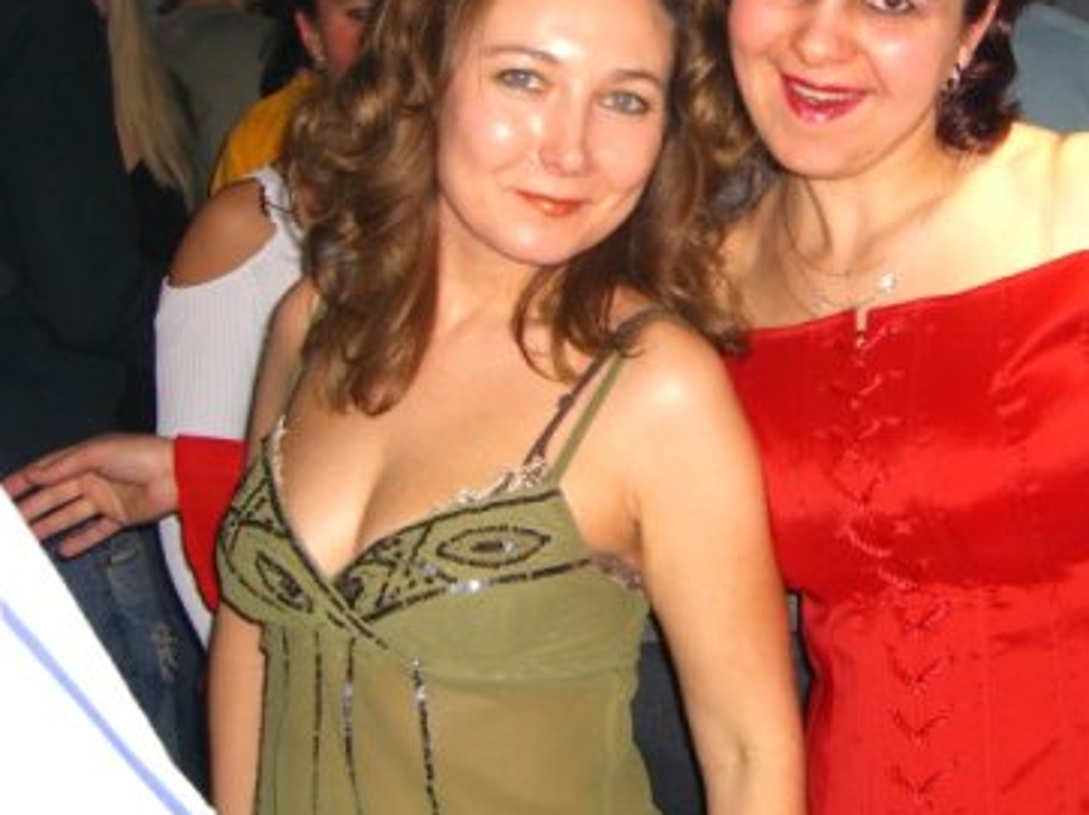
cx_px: 797
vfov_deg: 23.1
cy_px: 250
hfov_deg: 30.3
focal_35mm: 63
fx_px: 1981
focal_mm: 7.9
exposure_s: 1/60
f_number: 2.8
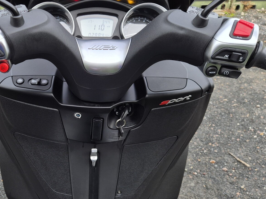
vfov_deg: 36.7
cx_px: 71
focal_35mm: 39
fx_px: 300
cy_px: 119
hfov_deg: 46.4
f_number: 1.8
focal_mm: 5.4
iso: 64
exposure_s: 1/180
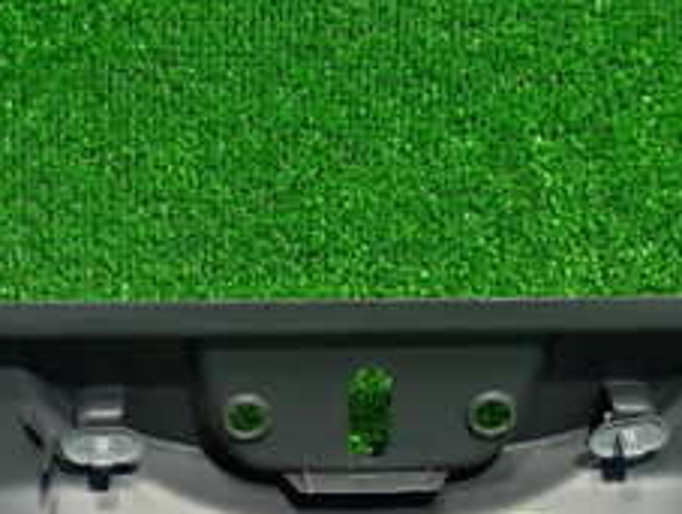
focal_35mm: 95
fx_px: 1875
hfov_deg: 20.6
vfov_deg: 15.1
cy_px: 601
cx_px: 361
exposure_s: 1/30
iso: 1000
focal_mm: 6.37
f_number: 2.5
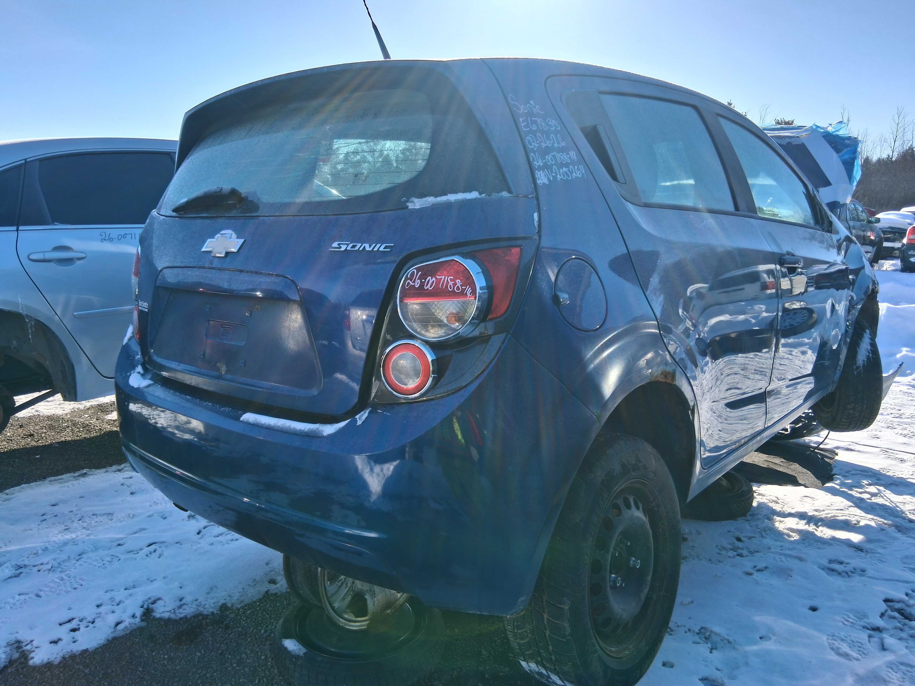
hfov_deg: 67.3
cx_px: 458
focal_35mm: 26
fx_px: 687
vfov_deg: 53.1
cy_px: 343
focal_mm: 3.98
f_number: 1.8
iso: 25
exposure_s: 1/505
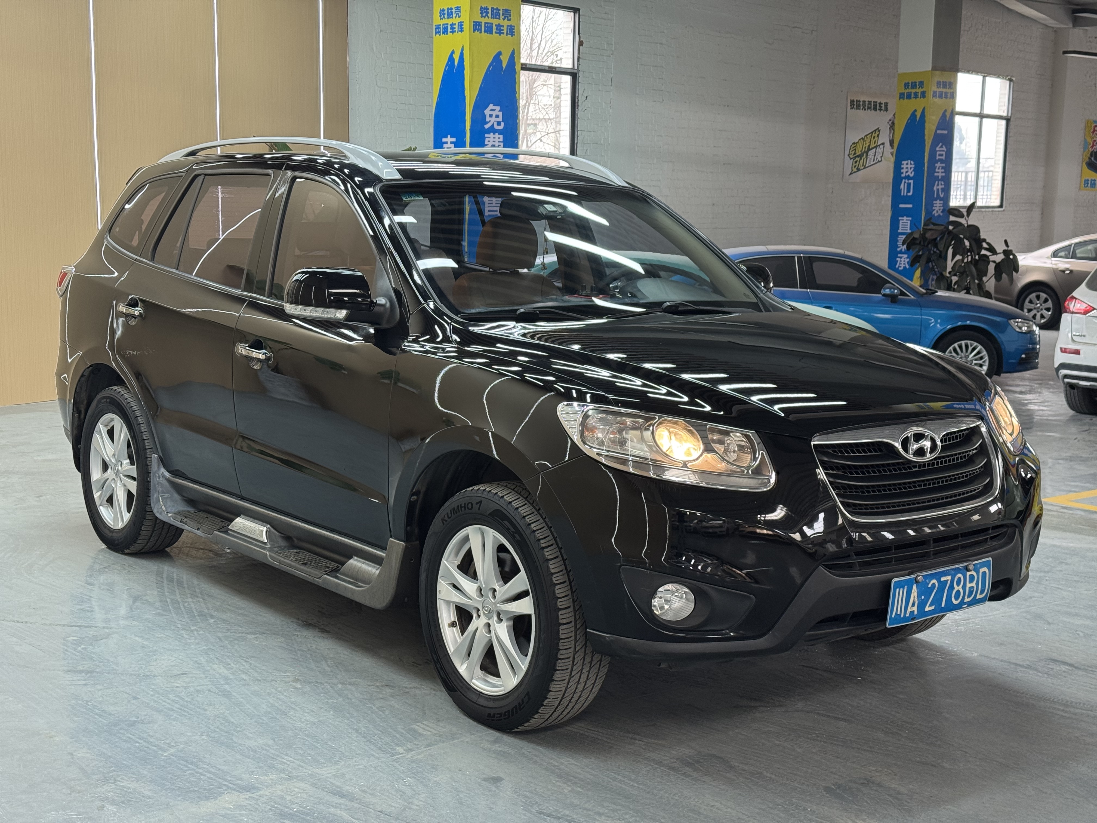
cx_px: 548
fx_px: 1521
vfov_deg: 30.3
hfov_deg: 39.7
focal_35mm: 48
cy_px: 412
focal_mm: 6.76
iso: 160
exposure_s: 1/60
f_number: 1.78
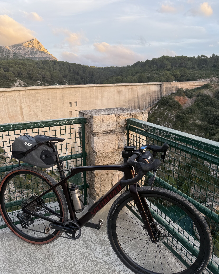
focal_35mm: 26
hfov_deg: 54.9
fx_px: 211
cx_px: 106
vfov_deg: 66.0
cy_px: 132
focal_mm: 6.76
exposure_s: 1/612
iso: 80
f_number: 1.78
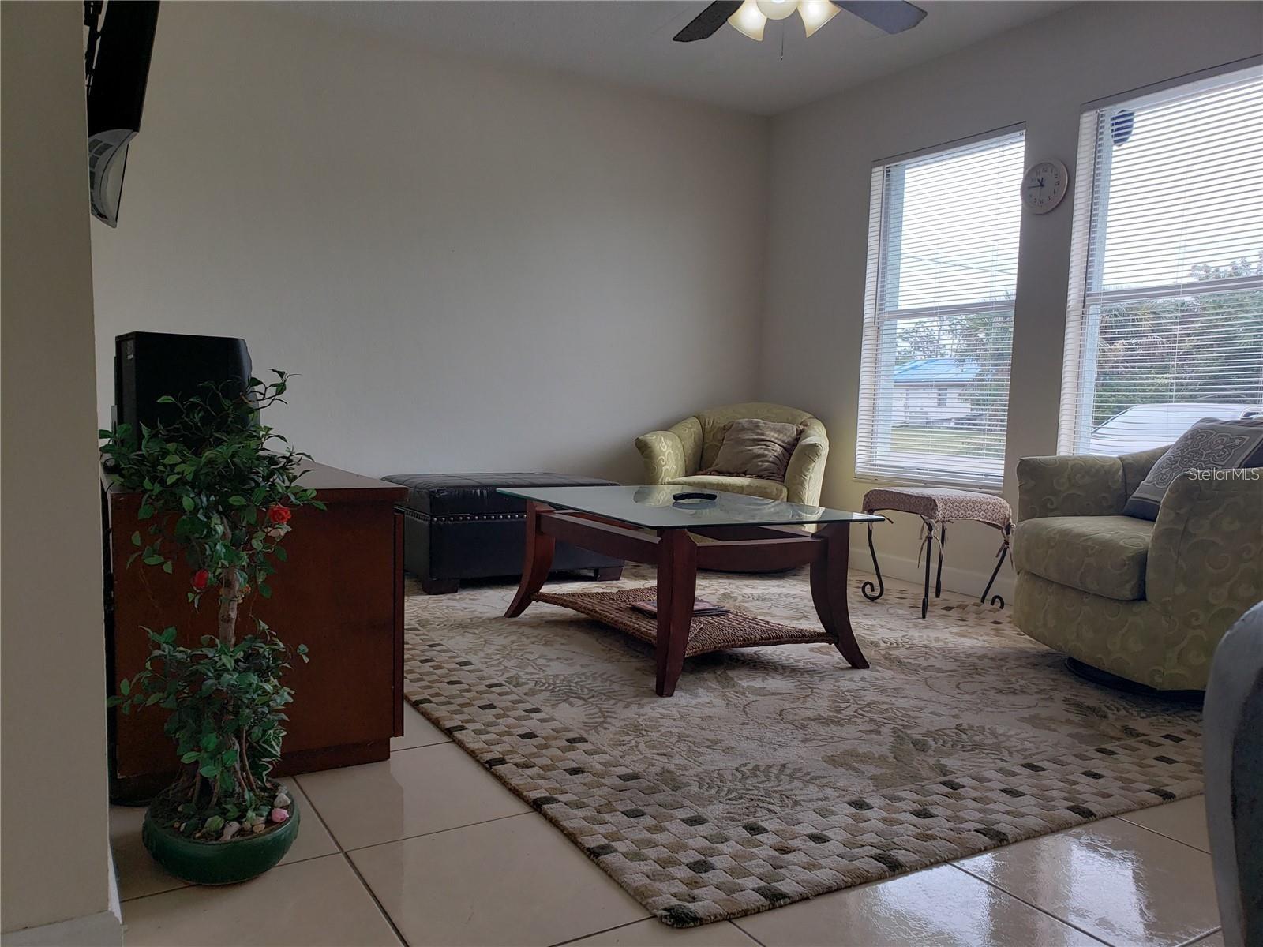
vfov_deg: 53.1
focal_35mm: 26
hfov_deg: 67.3
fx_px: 949
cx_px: 632
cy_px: 474
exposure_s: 1/137
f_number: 2.4
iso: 50
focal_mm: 4.3
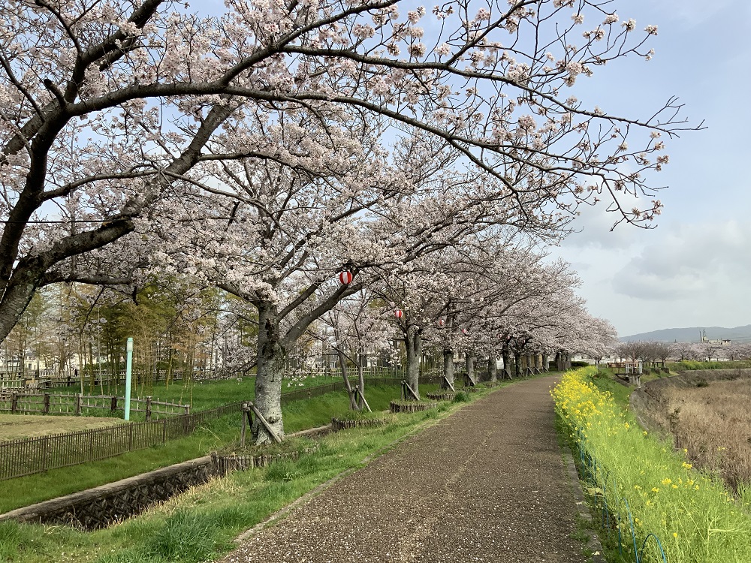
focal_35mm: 29
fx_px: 629
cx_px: 376
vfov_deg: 48.2
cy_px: 282
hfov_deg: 61.7
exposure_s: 1/1534
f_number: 1.8
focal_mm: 3
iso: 16
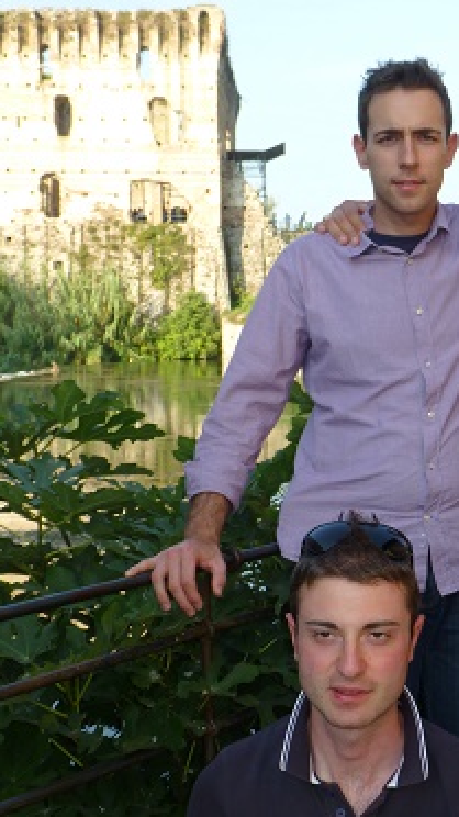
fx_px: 1299
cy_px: 410
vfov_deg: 34.9
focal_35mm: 60
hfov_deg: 19.7
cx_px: 400
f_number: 3.9
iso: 100
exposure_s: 1/250
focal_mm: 7.4
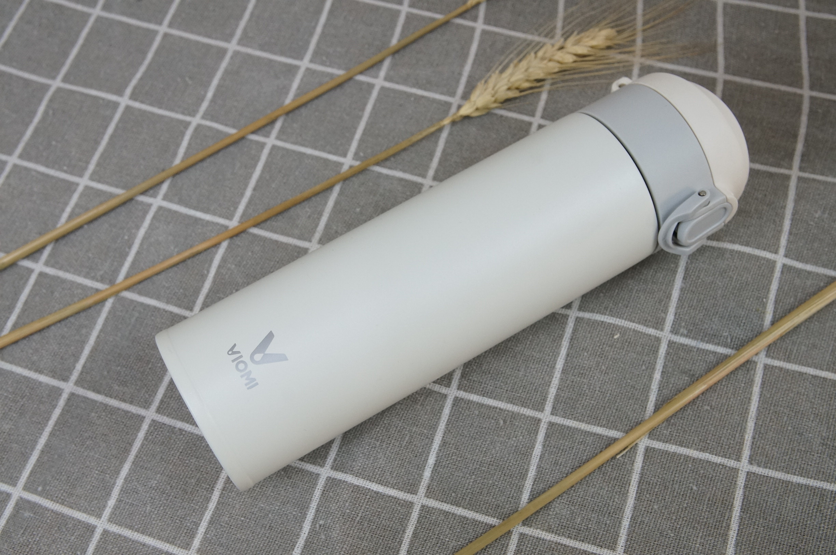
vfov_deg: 29.8
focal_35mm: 45
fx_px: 1043
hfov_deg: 43.7
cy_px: 278
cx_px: 418
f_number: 9
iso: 800
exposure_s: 1/60
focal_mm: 30
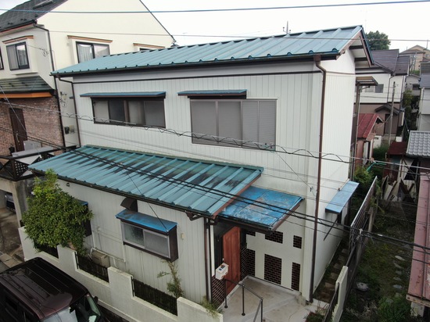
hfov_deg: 71.6
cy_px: 161
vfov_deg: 56.8
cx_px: 215
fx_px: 298
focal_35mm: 24
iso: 100
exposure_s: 1/240
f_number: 2.8
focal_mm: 4.39
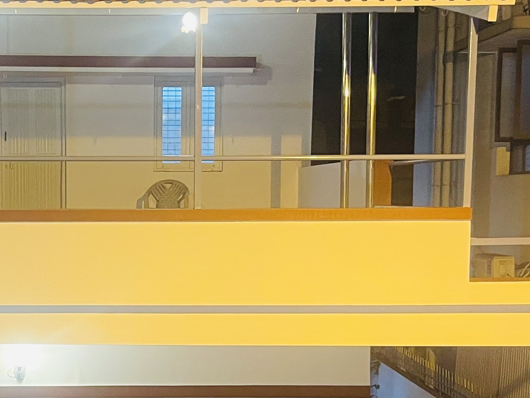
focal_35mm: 69
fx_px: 1057
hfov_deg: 27.6
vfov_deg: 21.1
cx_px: 112
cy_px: 304
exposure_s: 1/50
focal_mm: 5.1
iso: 320
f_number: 1.6
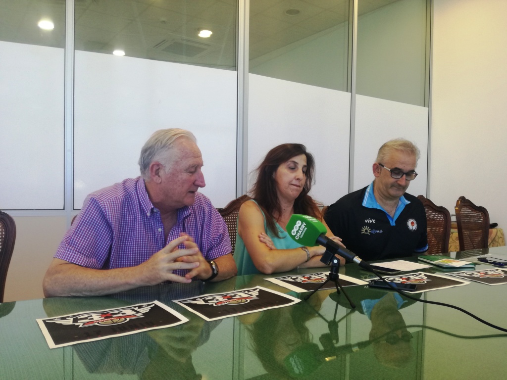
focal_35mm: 27
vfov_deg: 51.4
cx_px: 254
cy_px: 190
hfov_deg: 65.3
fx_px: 395
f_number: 2
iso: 100
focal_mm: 3.79
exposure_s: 1/40
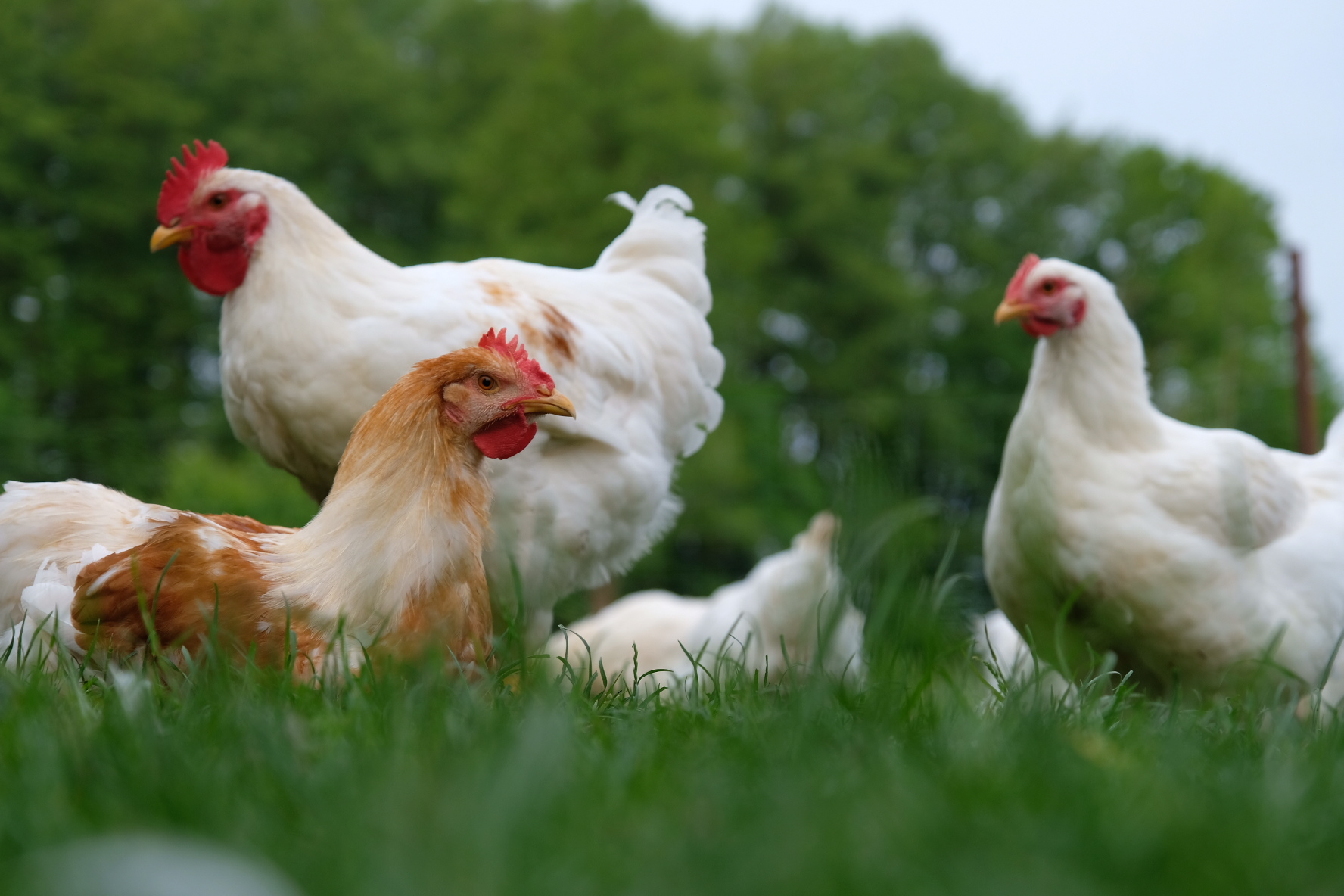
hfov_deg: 20.2
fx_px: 3770
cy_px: 448
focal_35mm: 101
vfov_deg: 13.6
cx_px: 672
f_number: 4.5
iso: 200
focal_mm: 67.5
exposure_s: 1/240
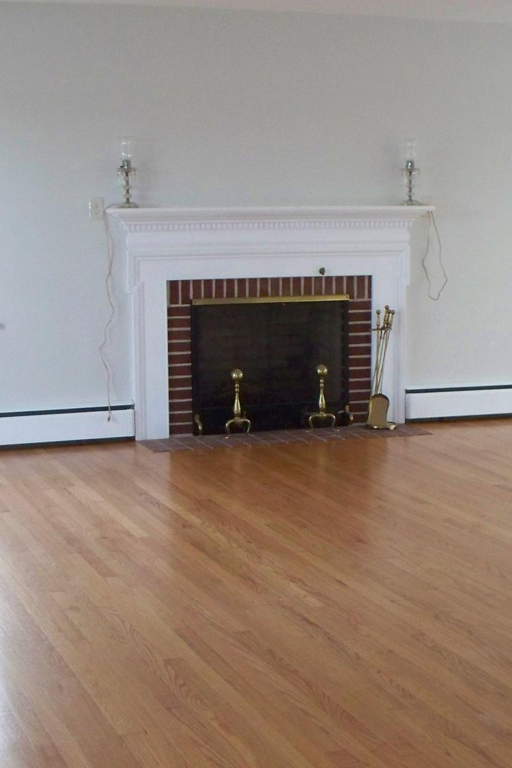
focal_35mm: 69
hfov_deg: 19.7
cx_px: 292
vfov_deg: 29.2
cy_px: 458
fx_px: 1471
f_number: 2.8
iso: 250
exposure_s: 1/60
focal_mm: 7.54
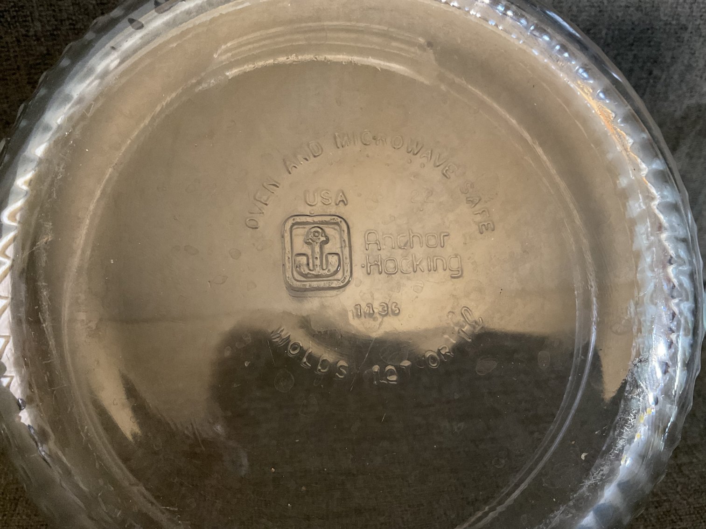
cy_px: 264
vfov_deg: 48.2
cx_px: 353
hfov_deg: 61.7
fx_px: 592
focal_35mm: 29
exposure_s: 1/25
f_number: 1.8
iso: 250
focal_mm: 3
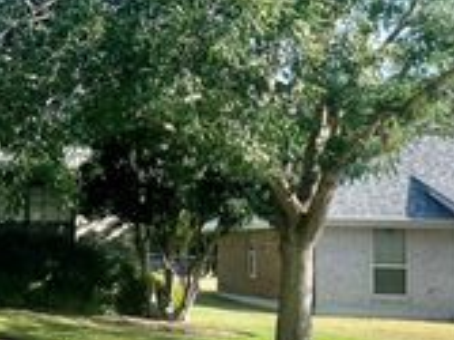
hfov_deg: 21.5
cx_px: -201
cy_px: 194
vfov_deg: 18.9
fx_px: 1022
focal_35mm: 78
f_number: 1.6
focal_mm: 4.2
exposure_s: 1/1795
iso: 32
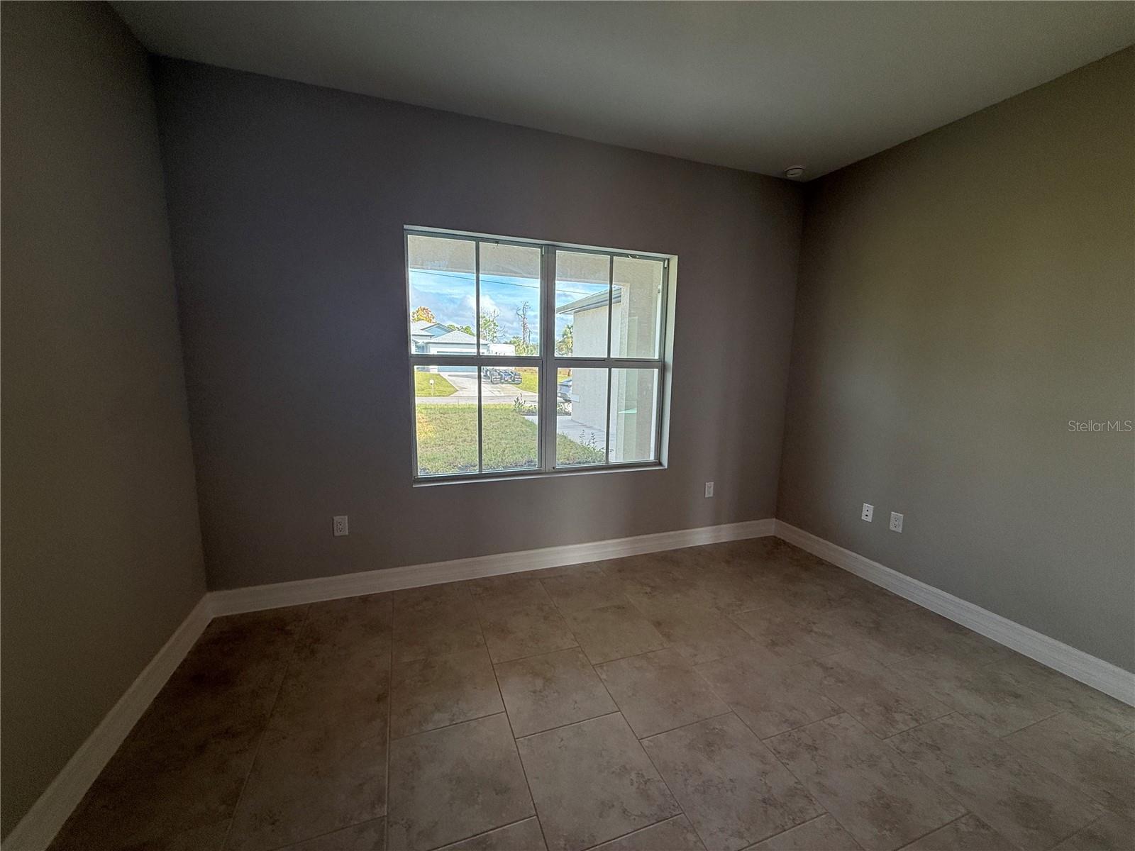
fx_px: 459
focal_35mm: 14
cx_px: 568
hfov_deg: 102.1
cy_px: 426
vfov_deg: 85.7
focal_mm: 2.22
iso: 64
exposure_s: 1/130
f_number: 2.2
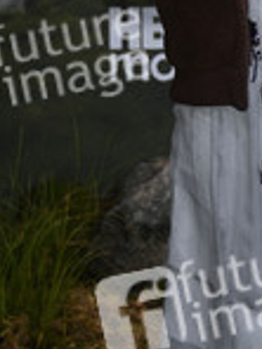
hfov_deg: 6.3
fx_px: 2361
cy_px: -52
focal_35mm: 234
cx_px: 286
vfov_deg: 8.4
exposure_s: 1/250
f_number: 5.6
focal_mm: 90
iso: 640
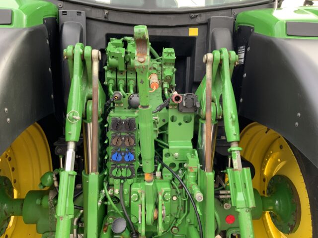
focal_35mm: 29
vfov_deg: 48.2
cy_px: 119
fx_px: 266
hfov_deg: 61.7
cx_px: 159
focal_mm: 3
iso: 50
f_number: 1.8
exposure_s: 1/122
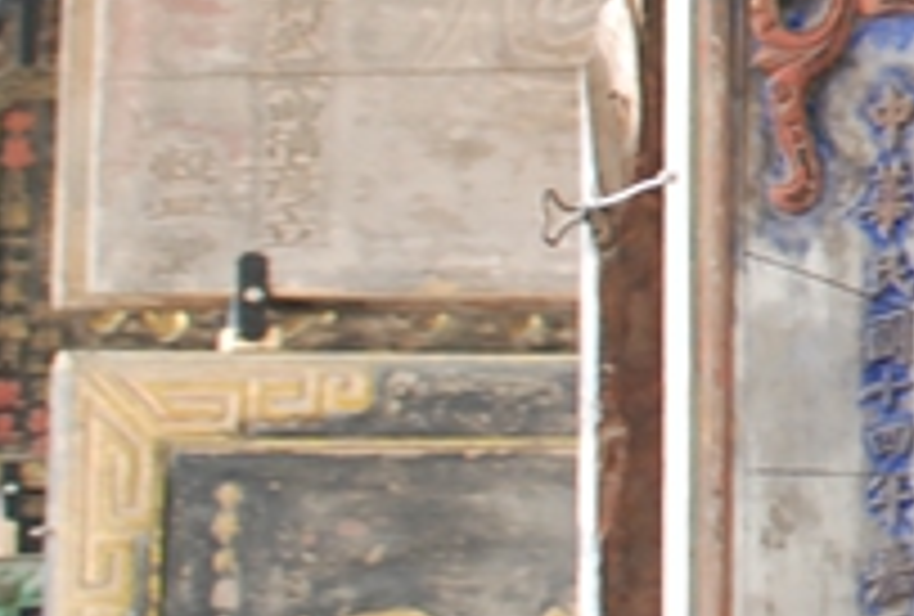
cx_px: 1814
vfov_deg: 9.3
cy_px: -148
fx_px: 3721
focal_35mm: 146
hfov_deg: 12.4
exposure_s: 1/10
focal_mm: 22
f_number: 5
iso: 800
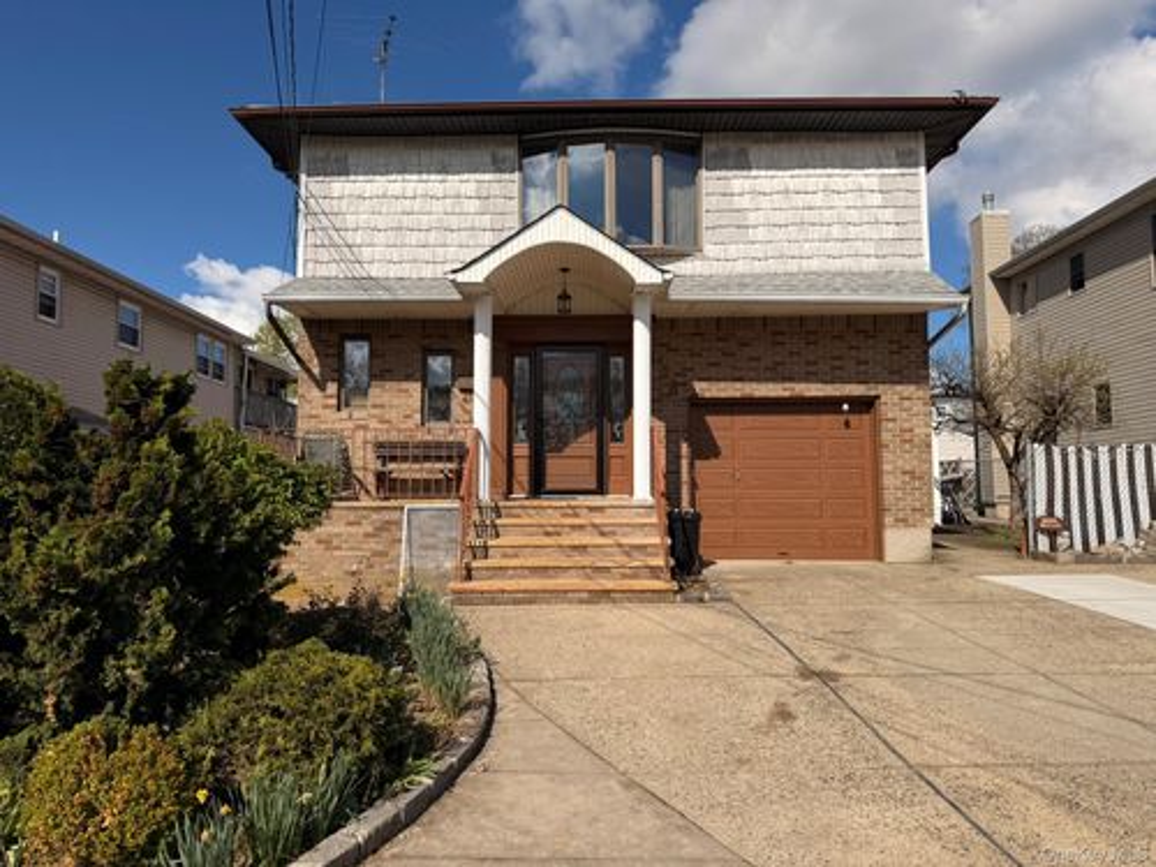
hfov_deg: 71.6
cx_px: 578
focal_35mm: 24
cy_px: 434
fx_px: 801
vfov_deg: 56.8
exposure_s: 1/8130
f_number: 1.78
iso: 80
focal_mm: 6.76
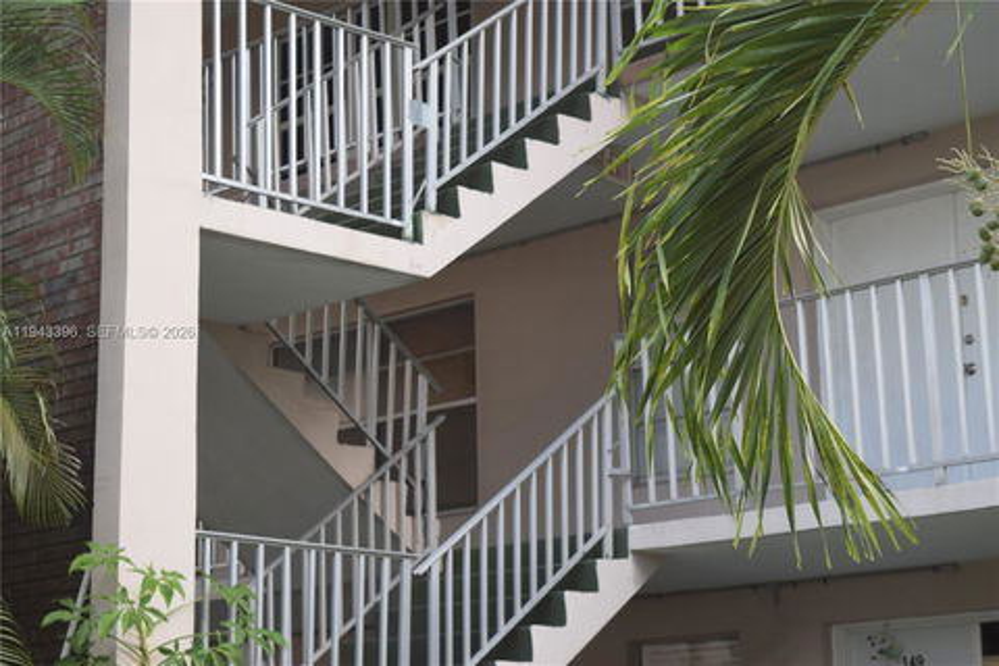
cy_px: 333
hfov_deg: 27.0
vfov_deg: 18.2
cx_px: 500
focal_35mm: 75
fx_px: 2081
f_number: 7.1
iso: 400
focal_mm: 50
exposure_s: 1/200
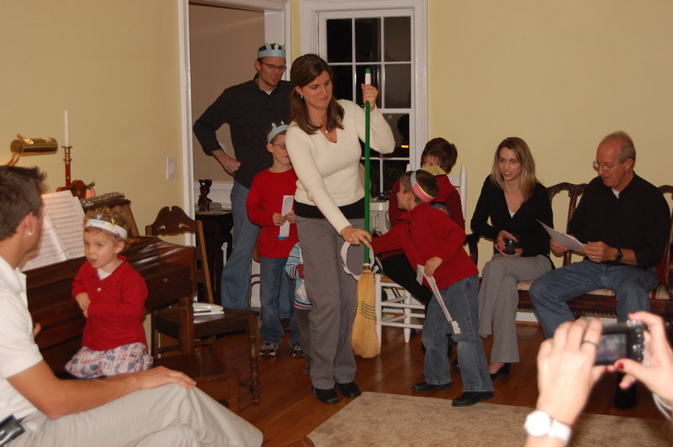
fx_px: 1065
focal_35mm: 57
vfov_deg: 23.7
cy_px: 224
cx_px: 336
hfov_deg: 35.1
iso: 400
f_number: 4.8
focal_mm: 38
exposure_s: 1/60
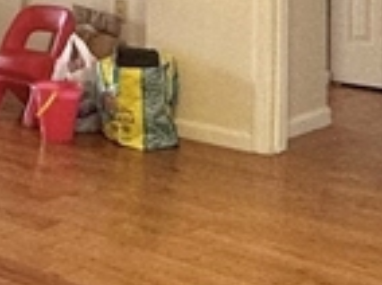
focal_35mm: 101
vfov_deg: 13.8
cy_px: -132
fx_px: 1113
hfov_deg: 18.8
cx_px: -27
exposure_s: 1/120
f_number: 2.2
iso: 100
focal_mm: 2.22
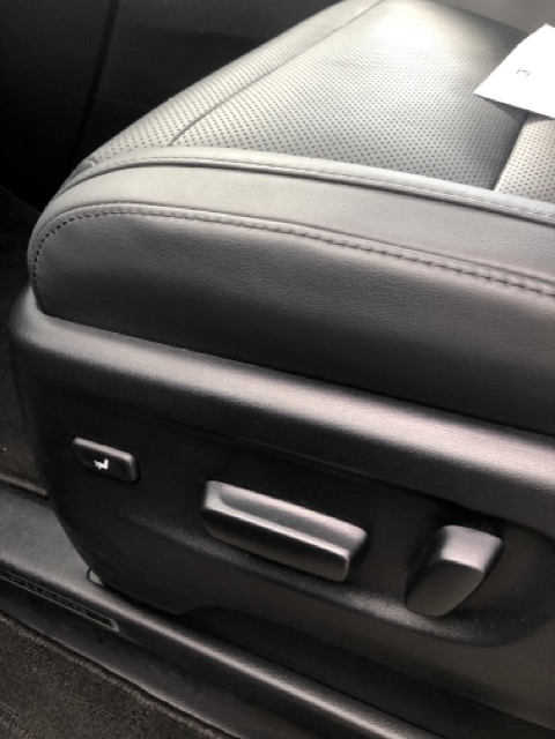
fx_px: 599
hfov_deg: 49.7
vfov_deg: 63.4
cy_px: 370
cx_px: 278
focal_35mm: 28
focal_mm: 3.99
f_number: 1.8
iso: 40
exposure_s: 1/24
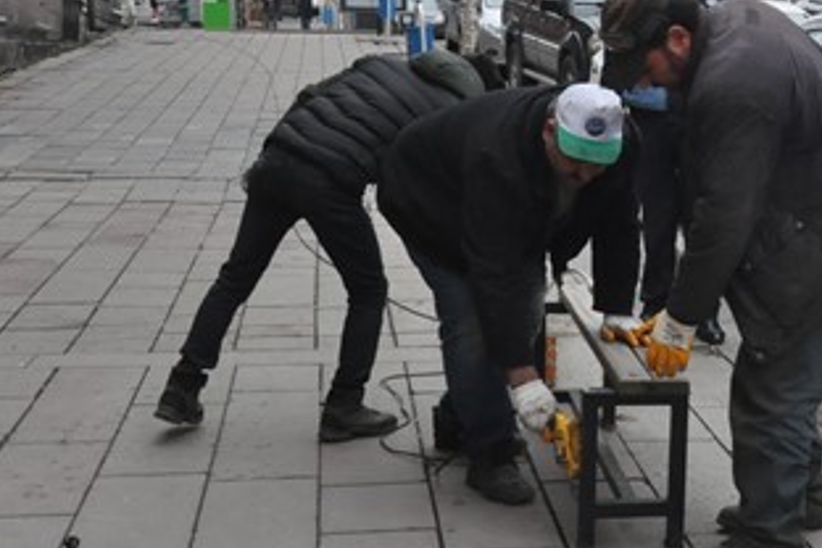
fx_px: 1782
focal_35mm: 78
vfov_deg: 17.4
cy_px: 190
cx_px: 748
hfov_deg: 25.1
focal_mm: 25
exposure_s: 1/160
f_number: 13
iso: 2000
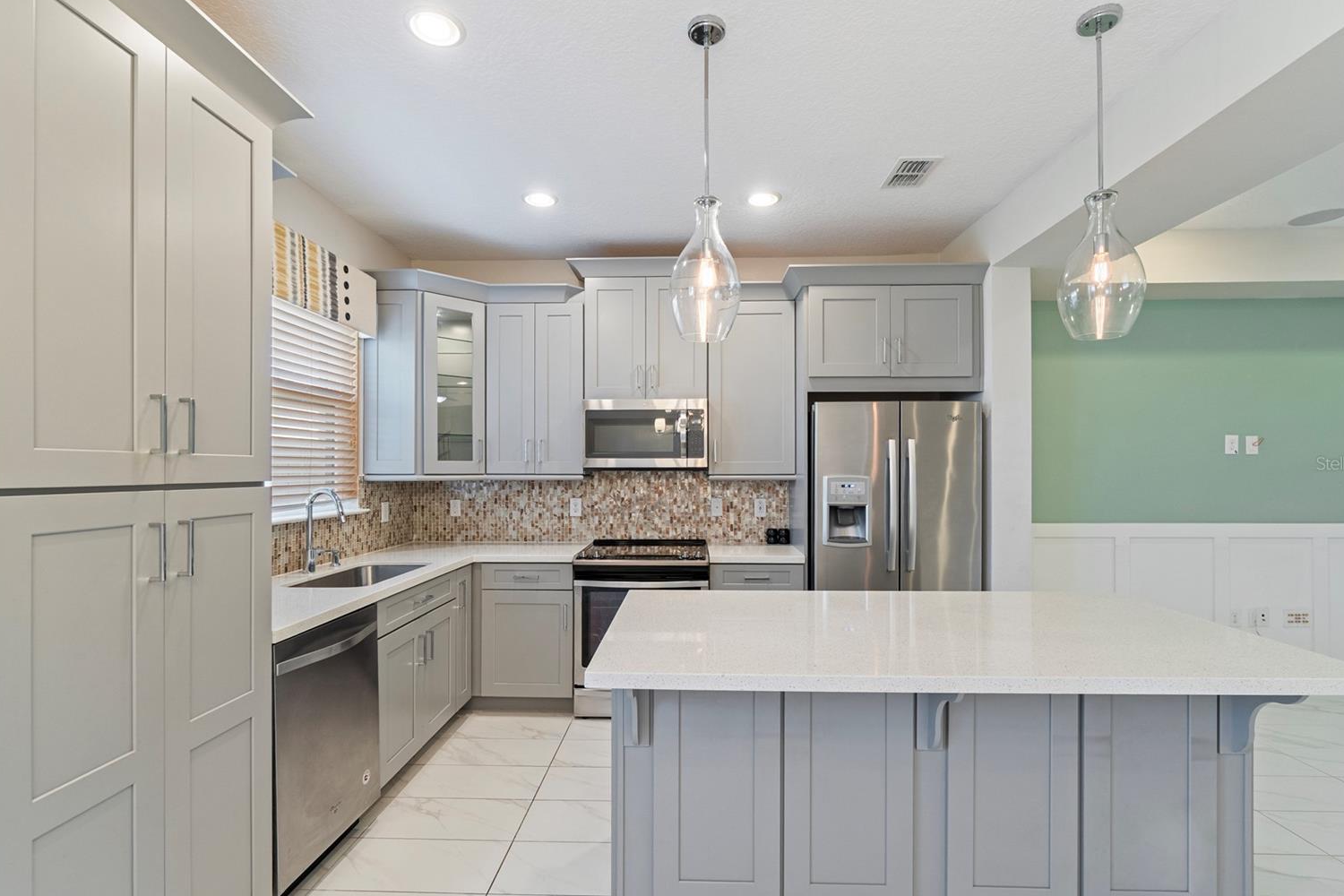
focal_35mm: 16
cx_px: 679
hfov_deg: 96.7
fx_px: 597
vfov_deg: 73.7
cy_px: 463
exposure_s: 1/6
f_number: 6.3
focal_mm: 10
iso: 400
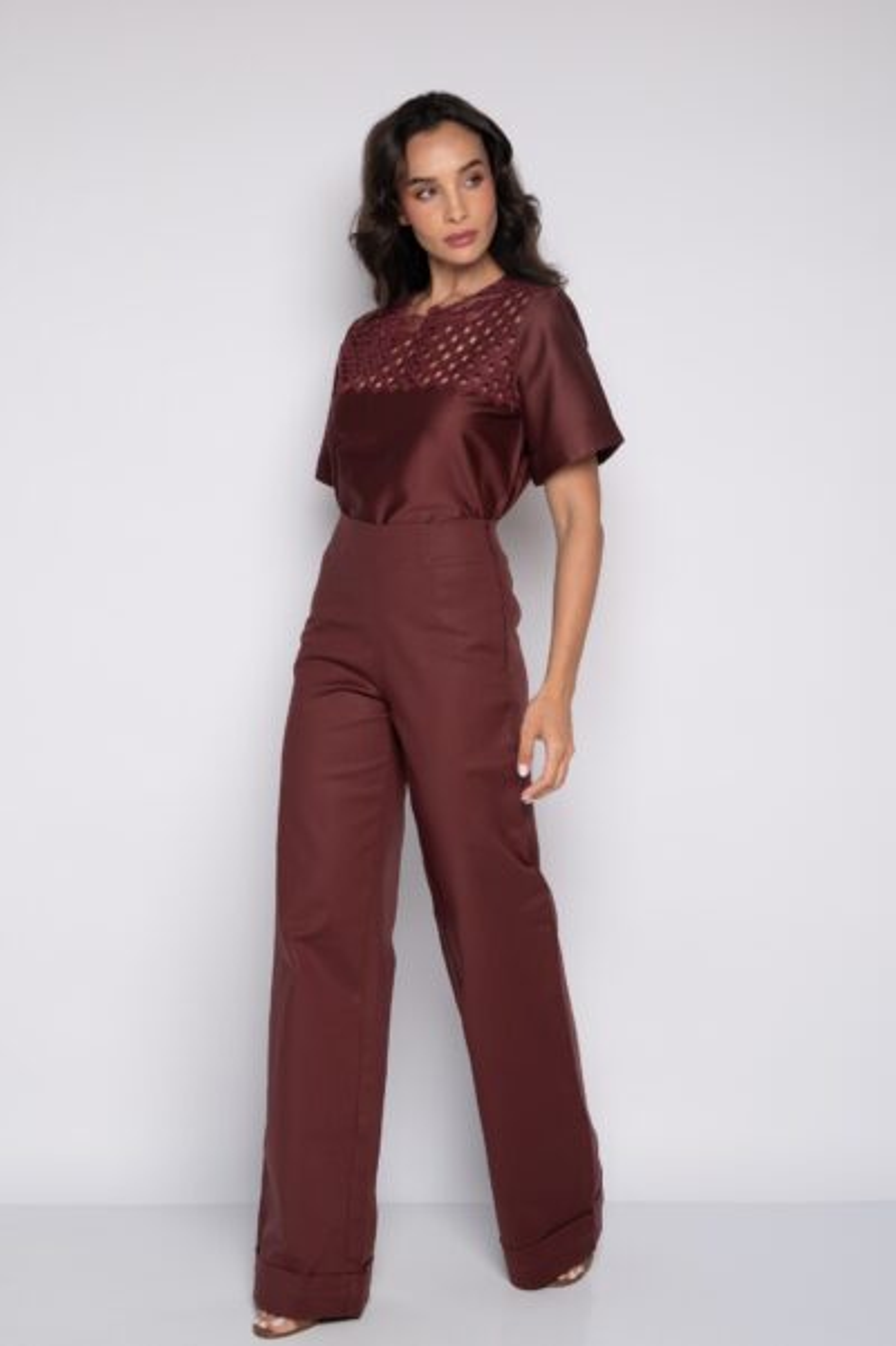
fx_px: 1869
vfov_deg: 39.6
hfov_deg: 27.0
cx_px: 448
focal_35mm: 50
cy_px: 673
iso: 400
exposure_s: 1/125
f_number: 8
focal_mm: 50
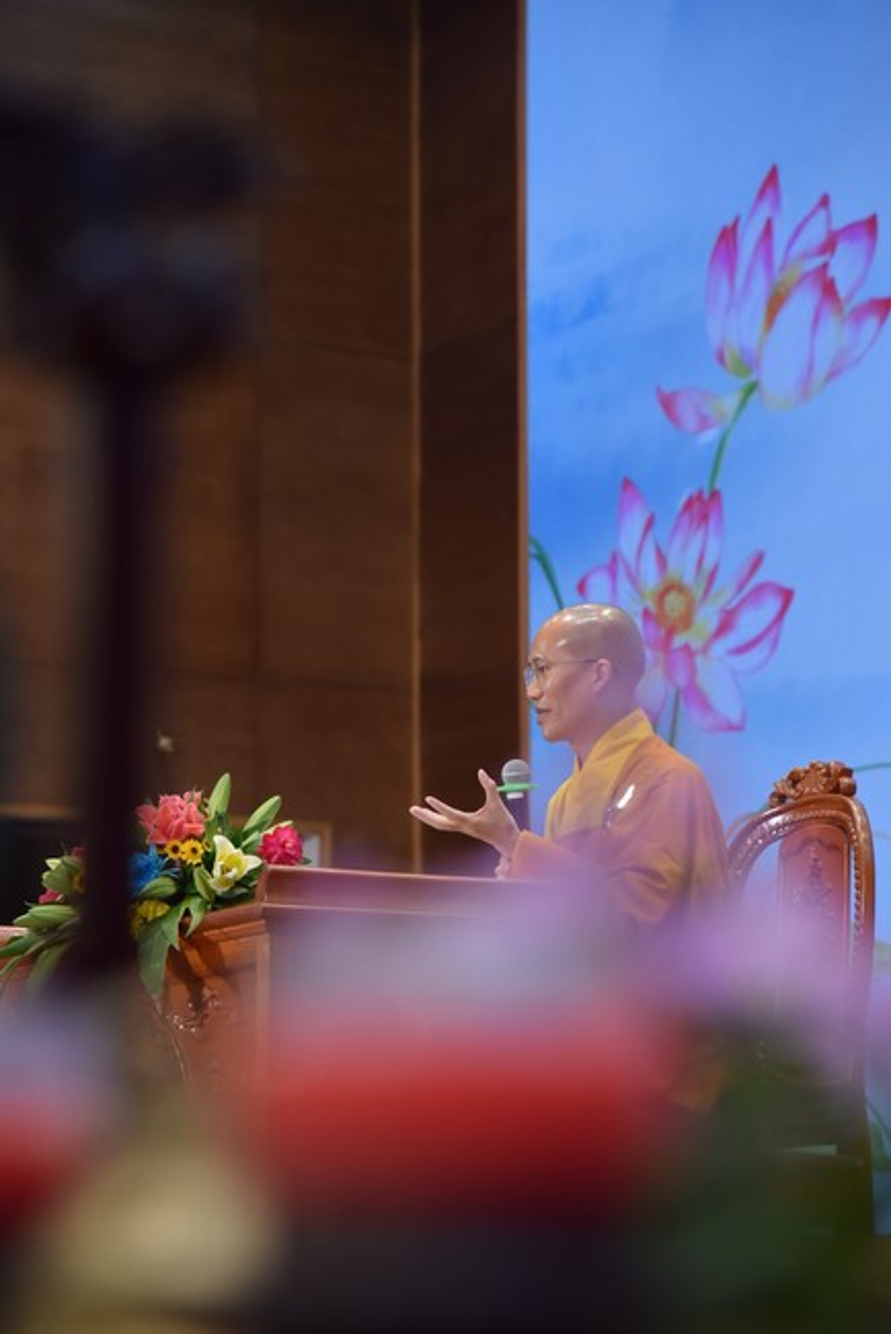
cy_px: 667
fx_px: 4450
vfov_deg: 17.1
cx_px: 446
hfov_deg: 11.4
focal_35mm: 120
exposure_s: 1/160
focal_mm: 120
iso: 1250
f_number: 5
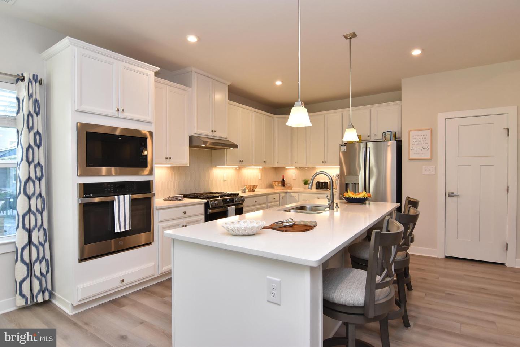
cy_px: 174
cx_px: 260
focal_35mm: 18
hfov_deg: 90.0
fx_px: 260
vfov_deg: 67.5
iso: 800
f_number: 7.1
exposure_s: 1/80
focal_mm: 12
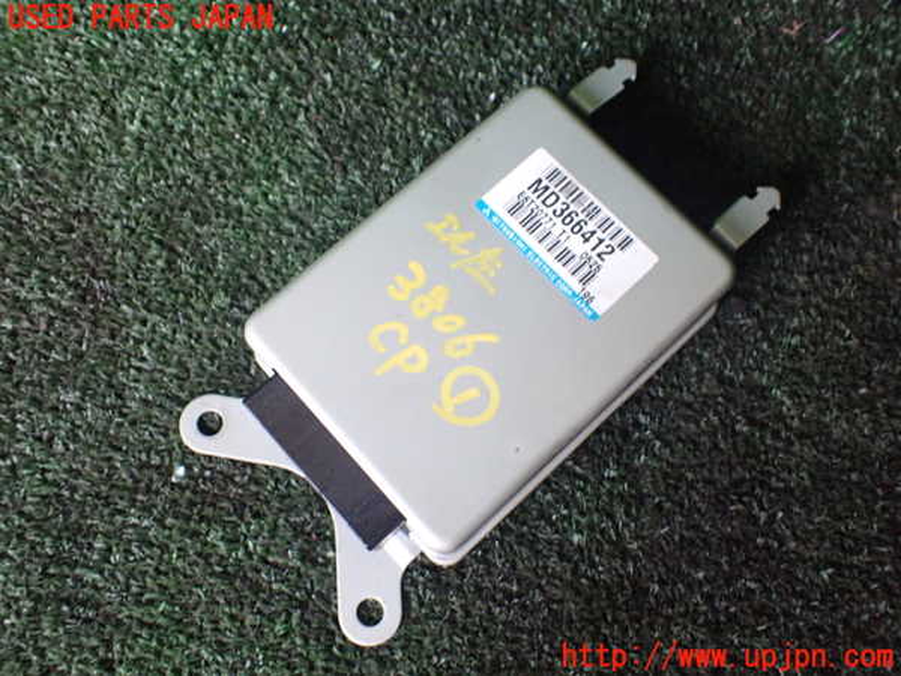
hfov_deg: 60.0
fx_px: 781
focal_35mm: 30
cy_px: 338
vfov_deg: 46.8
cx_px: 450
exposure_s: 1/30
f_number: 2.3
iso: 800
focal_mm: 5.4
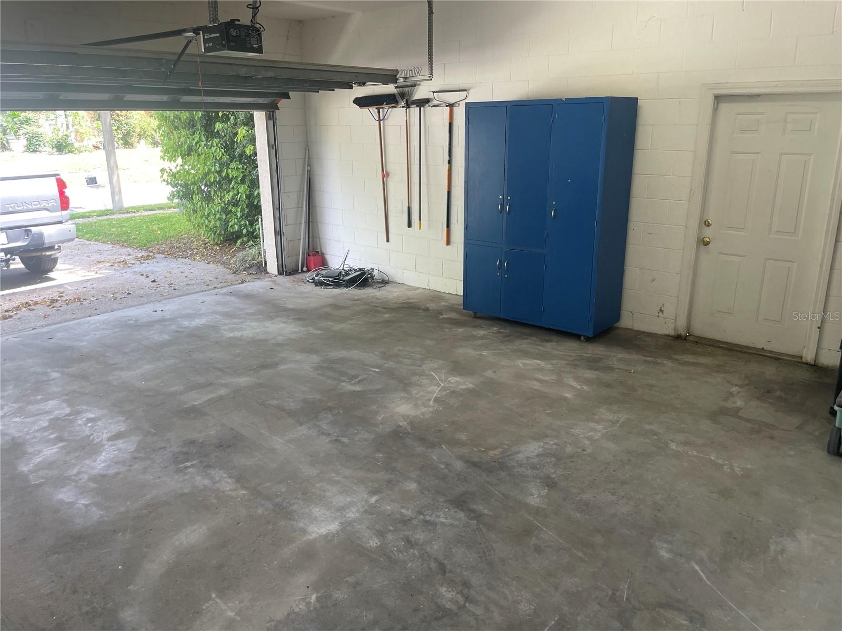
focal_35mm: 26
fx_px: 632
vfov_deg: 53.1
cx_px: 421
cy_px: 316
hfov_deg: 67.3
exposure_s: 1/120
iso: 50
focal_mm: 4.2
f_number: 1.6
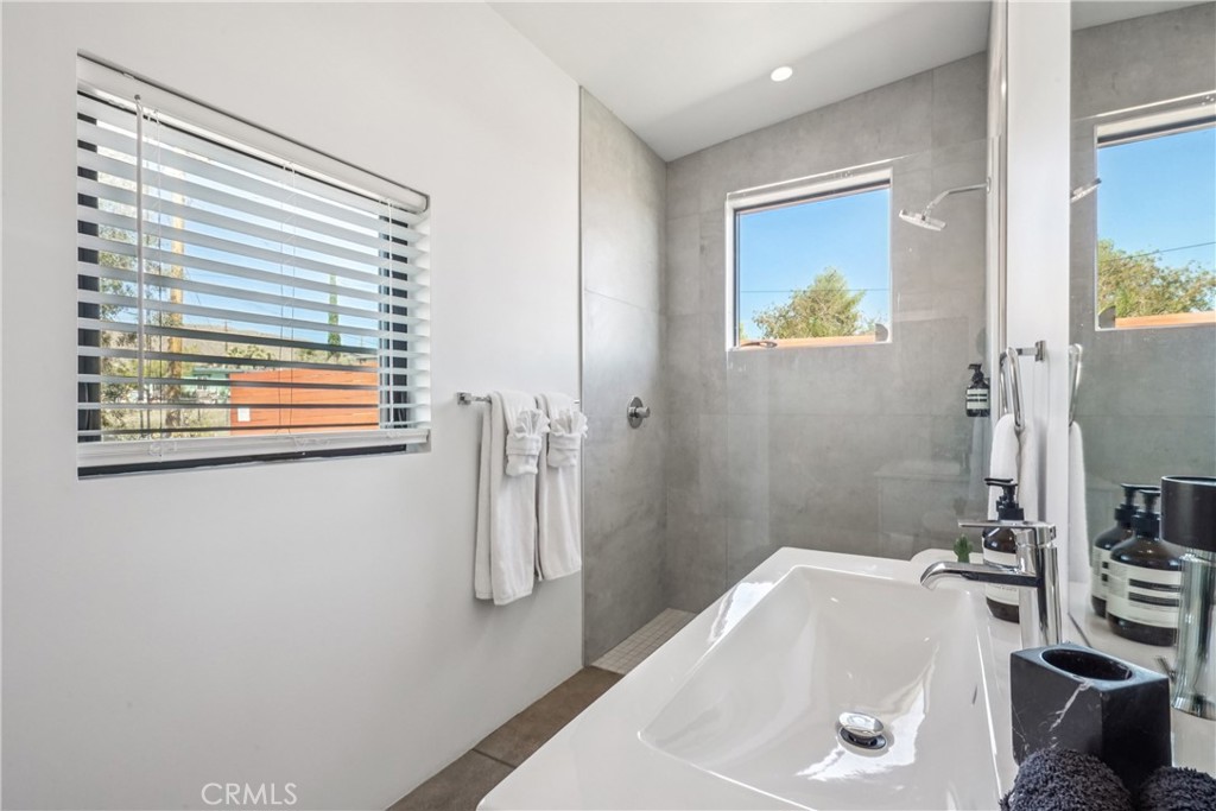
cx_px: 608
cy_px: 406
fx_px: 540
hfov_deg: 96.7
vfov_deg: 73.8
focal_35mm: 16
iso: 3200
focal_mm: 16
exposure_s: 1/90
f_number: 16
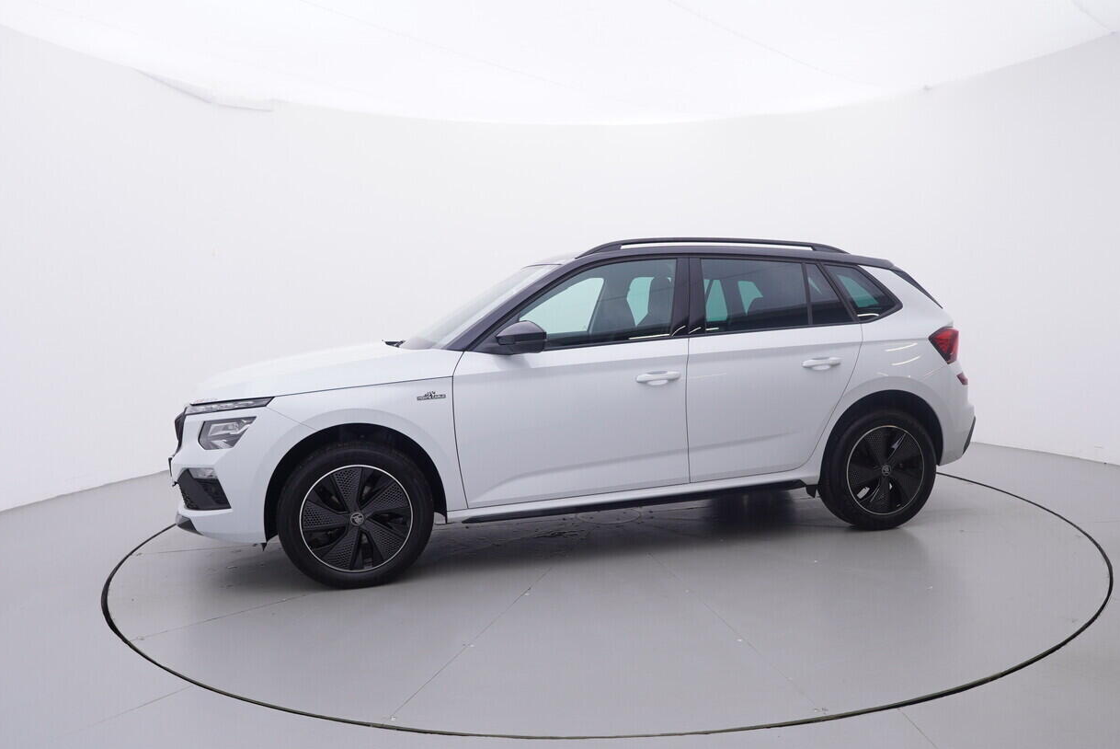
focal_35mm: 27
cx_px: 609
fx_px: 828
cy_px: 406
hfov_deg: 68.0
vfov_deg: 48.6
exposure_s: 1/80
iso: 200
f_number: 5
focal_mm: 15
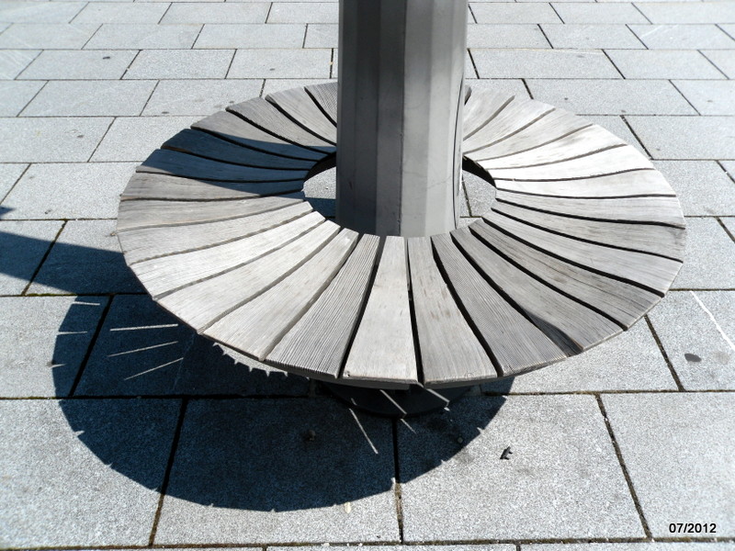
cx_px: 368
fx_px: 743
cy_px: 276
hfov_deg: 52.6
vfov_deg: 40.7
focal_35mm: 35
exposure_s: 1/206
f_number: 8.2
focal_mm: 6.3
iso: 80
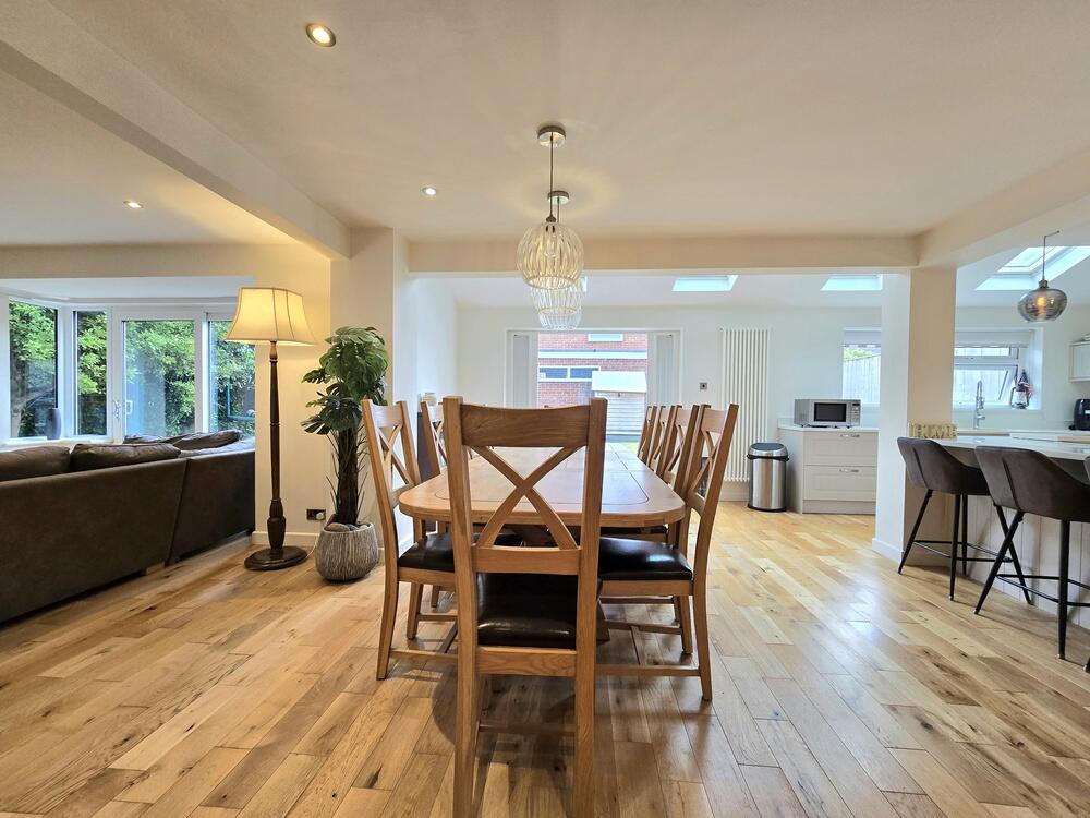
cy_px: 409
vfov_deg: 89.9
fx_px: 409
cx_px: 545
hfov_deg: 106.2
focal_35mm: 13
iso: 80
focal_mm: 2.2
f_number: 2.2
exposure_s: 1/50.3
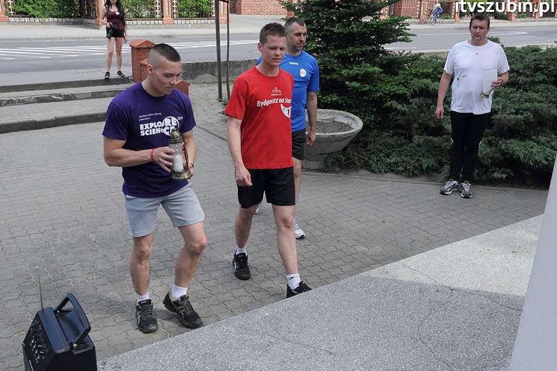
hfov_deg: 56.5
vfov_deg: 39.3
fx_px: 518
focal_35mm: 34
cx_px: 273
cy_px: 179
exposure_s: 1/400
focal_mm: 21
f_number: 10
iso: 800
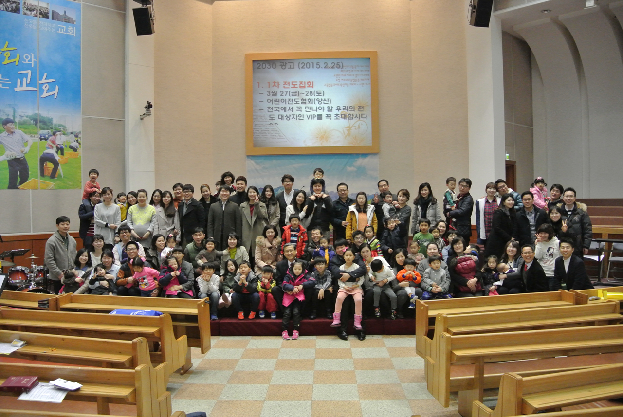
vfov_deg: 45.1
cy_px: 208
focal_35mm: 29
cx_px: 312
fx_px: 502
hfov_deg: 63.6
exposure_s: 1/60
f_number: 3.5
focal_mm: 11
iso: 1100
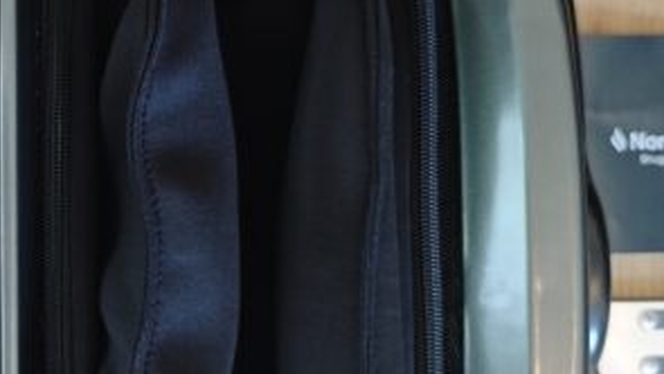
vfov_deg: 14.2
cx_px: -45
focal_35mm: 85
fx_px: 1497
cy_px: 140
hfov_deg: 23.6
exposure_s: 1/50
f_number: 1.63
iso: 500
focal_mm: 8.72
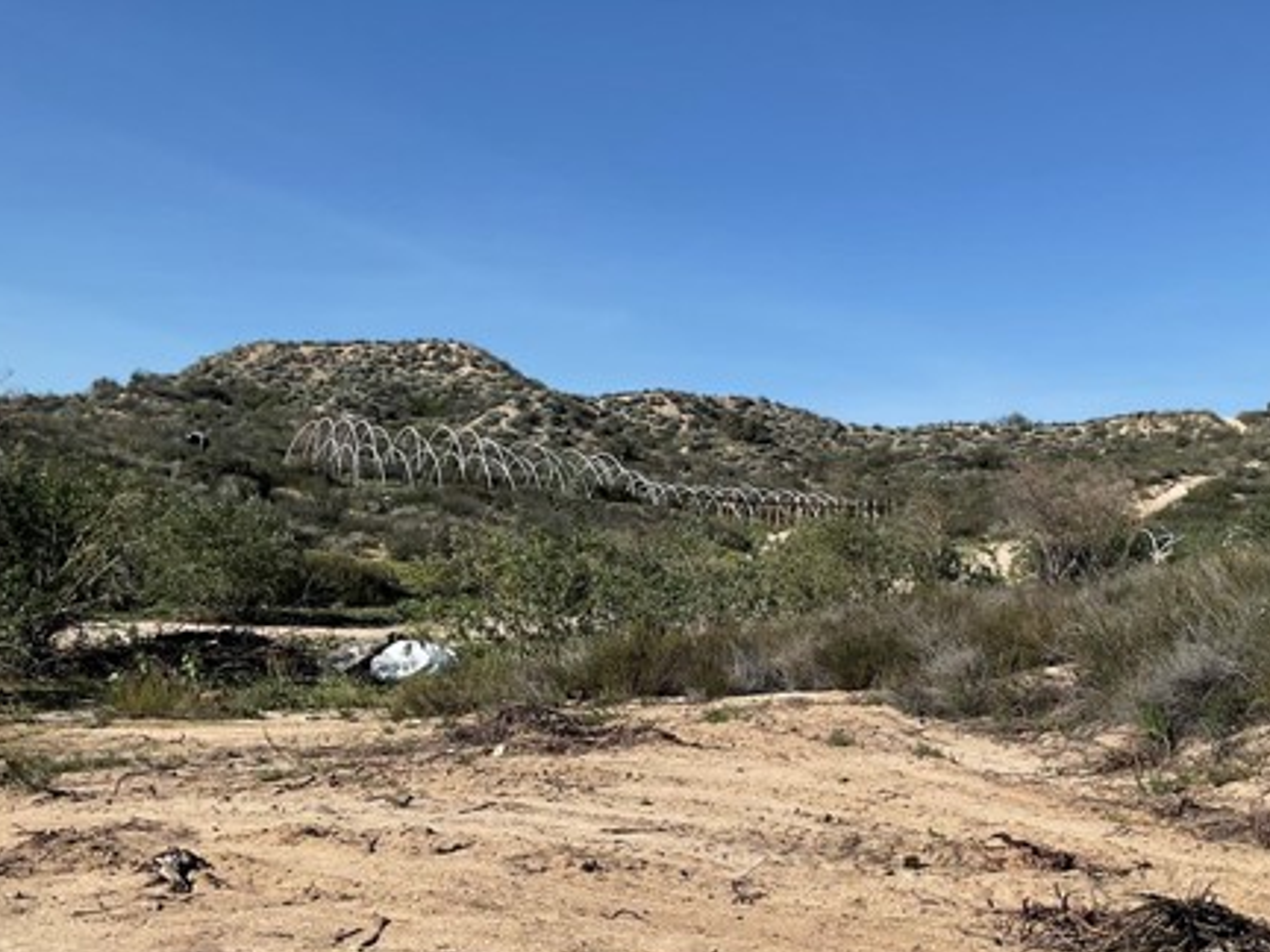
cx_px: 726
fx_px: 1578
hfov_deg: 43.7
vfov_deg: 33.2
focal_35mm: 43
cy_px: 655
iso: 16
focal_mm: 3
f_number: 1.8
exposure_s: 1/2538
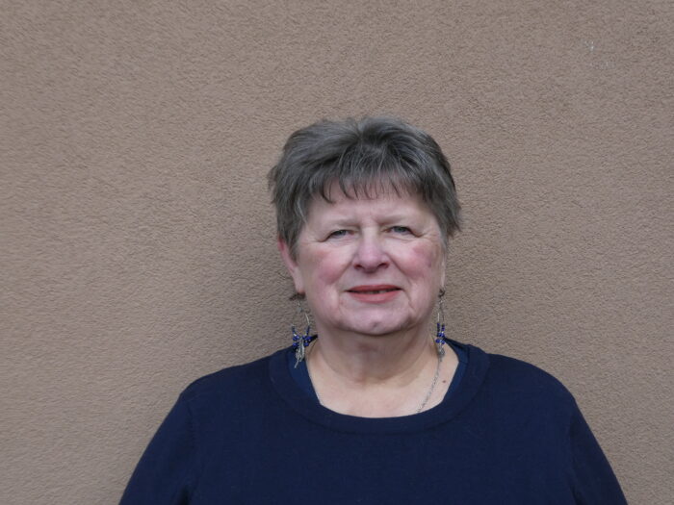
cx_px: 337
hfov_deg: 27.8
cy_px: 252
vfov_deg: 21.0
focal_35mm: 70
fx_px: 1363
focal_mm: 12.5
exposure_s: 1/250
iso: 80
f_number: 4.5
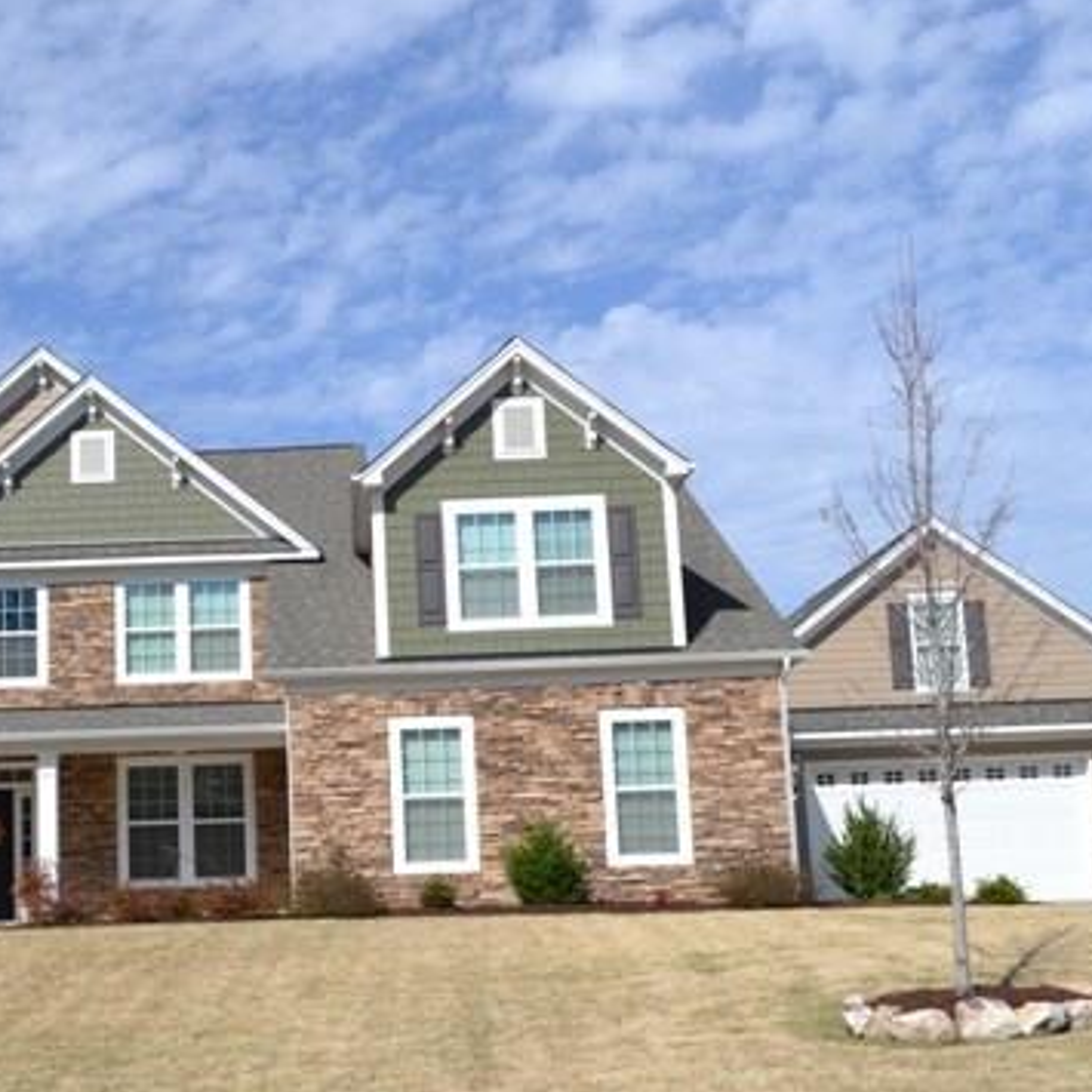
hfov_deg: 36.0
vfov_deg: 36.7
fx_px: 1642
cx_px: 277
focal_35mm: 46
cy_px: 644
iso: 100
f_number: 9
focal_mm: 20
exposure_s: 1/320
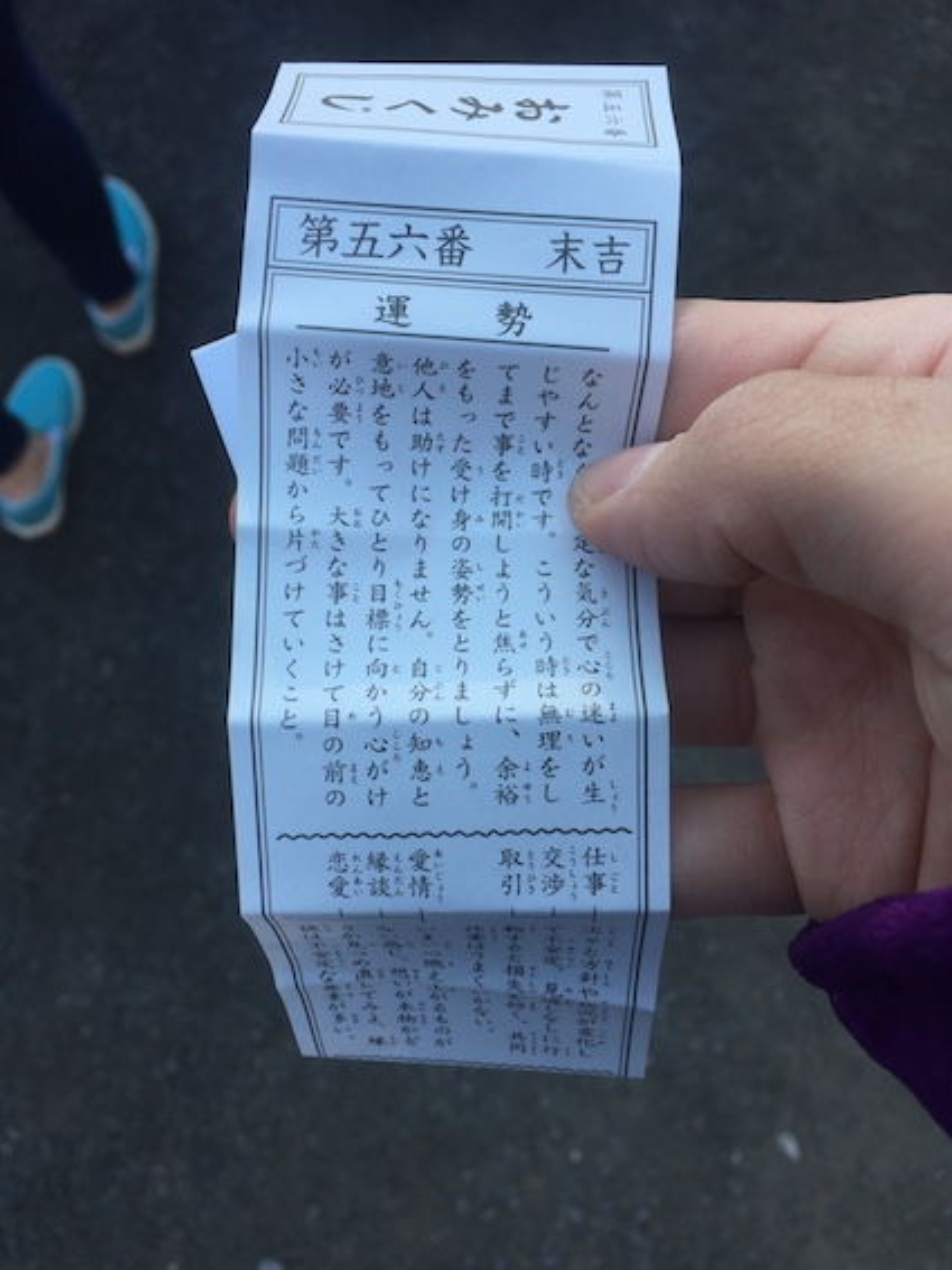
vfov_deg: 61.7
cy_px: 635
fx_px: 1064
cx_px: 476
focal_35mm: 29
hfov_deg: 48.2
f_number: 2.2
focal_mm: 4.15
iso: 32
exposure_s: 1/449
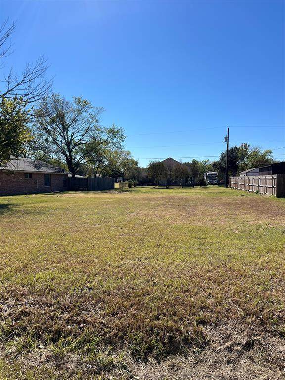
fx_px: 285
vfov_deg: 67.3
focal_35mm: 26
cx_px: 142
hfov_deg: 53.1
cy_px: 190
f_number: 1.5
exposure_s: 1/5319
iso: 50
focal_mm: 5.7
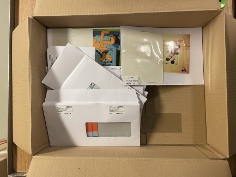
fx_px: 184
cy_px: 87
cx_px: 122
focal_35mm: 27
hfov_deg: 65.3
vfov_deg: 51.4
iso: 100
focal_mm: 4.2
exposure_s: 1/50
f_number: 1.6
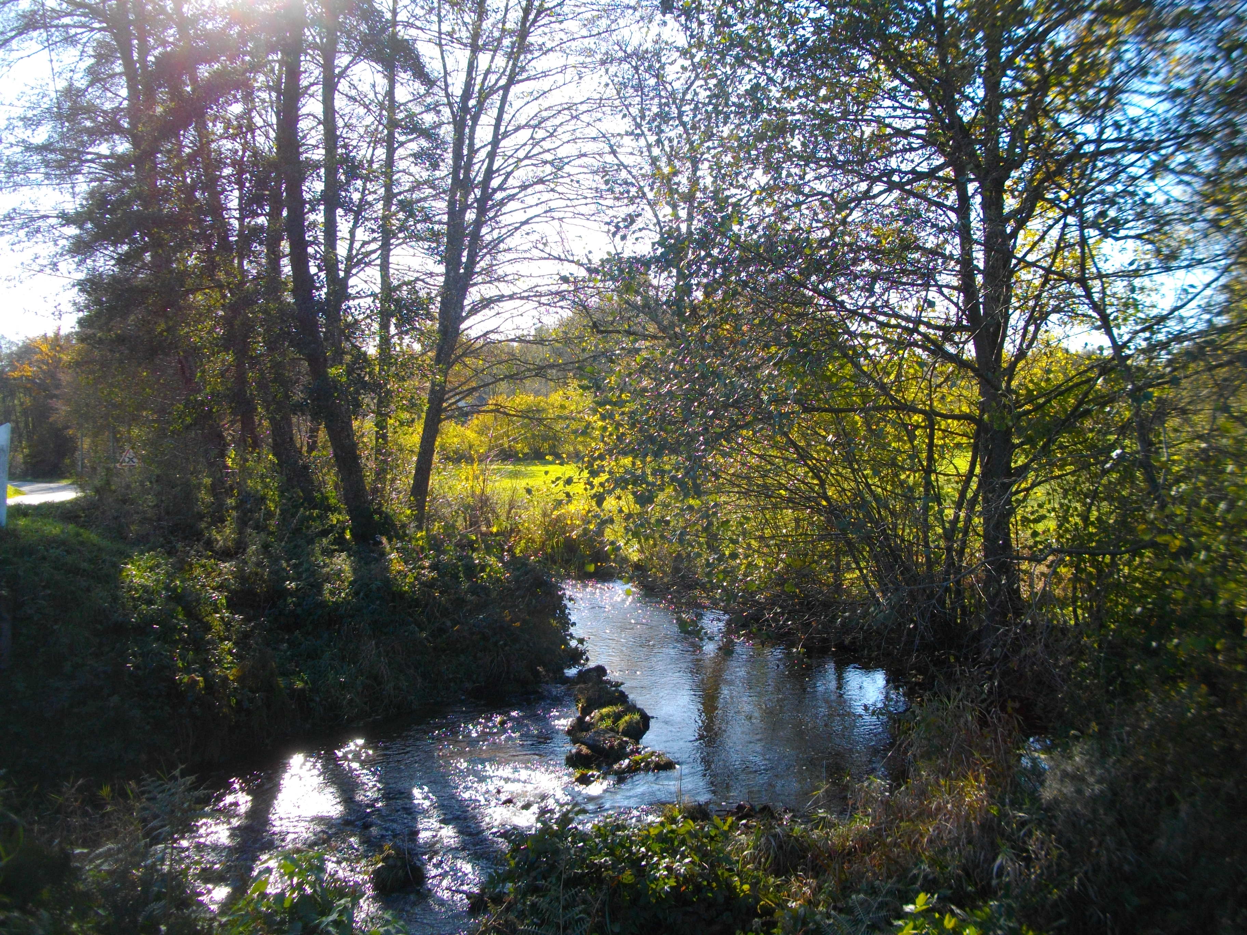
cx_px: 624
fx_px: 1117
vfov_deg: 45.4
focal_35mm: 31
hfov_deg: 58.4
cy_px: 468
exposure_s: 1/320
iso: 100
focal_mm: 5.7
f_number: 2.9
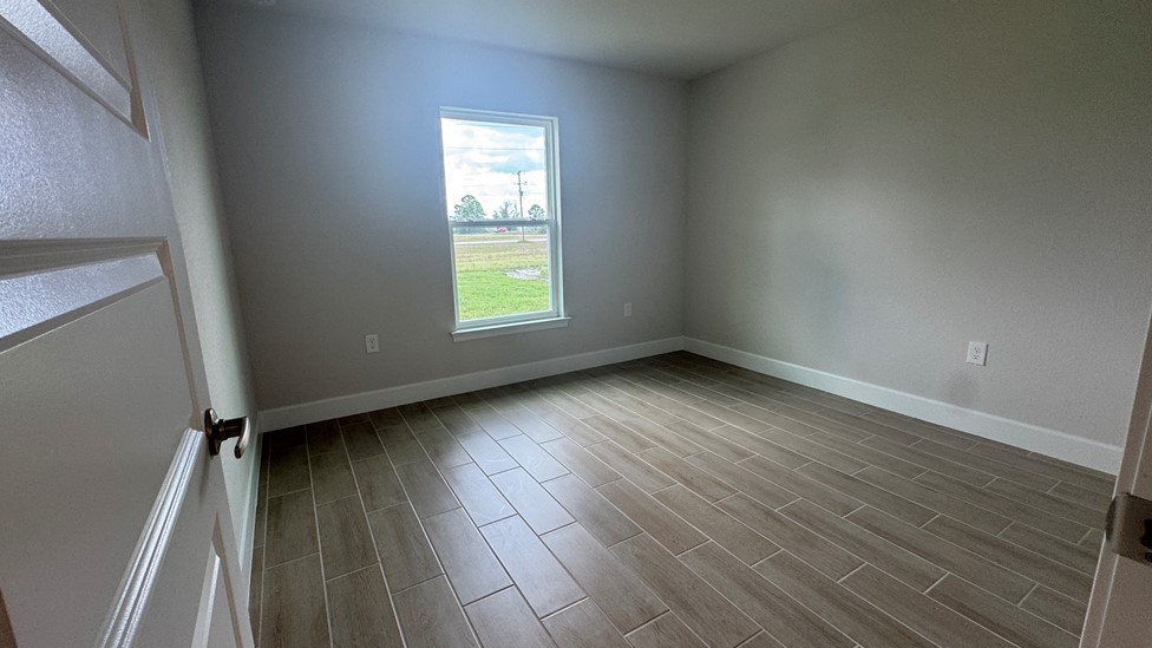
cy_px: 322
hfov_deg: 99.4
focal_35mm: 16
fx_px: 489
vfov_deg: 67.1
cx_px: 567
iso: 125
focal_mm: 2.22
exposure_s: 1/120
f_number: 2.2
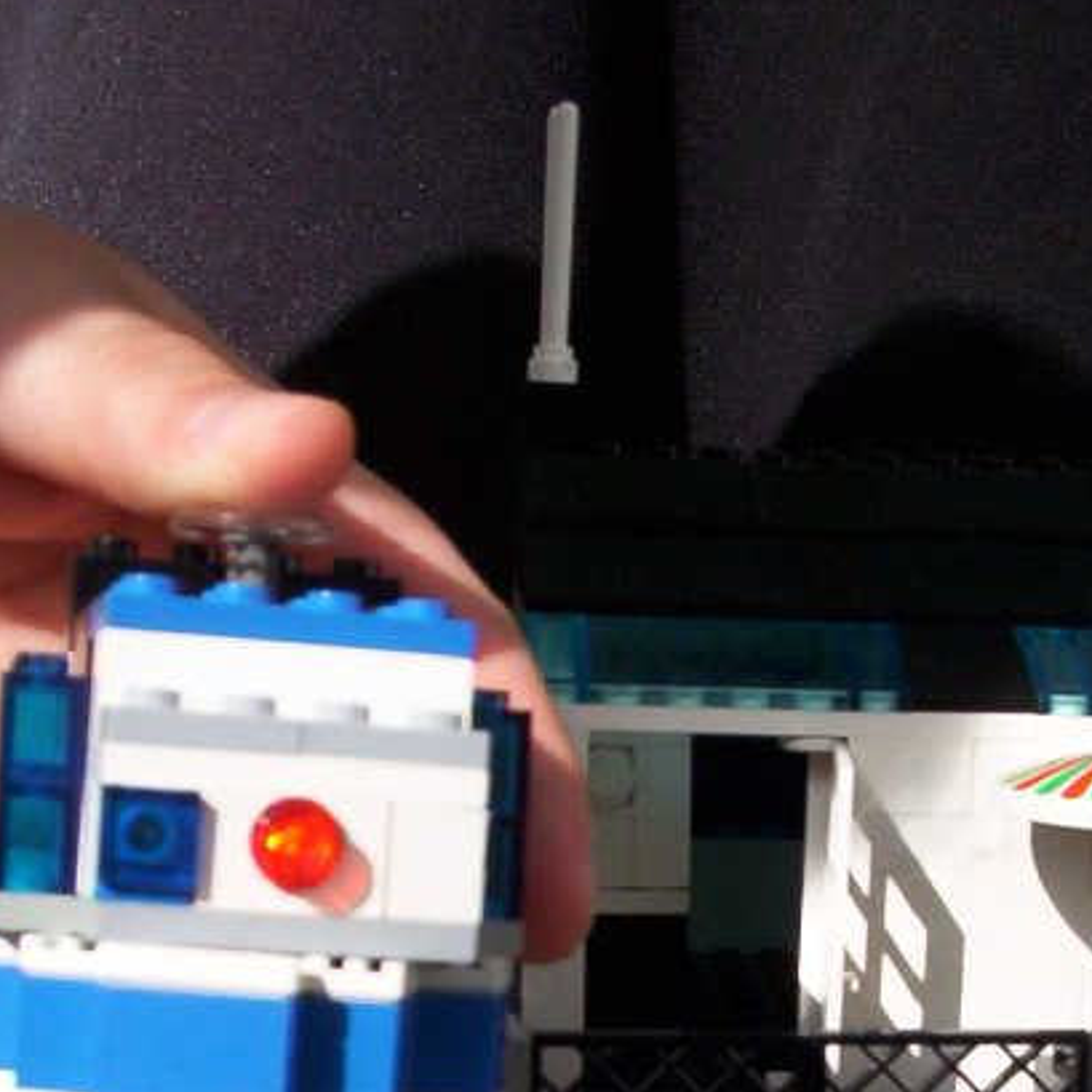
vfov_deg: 24.1
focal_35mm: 69
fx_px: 2463
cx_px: 643
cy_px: 1036
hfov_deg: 25.0
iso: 100
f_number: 4.5
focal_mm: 6
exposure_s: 1/160
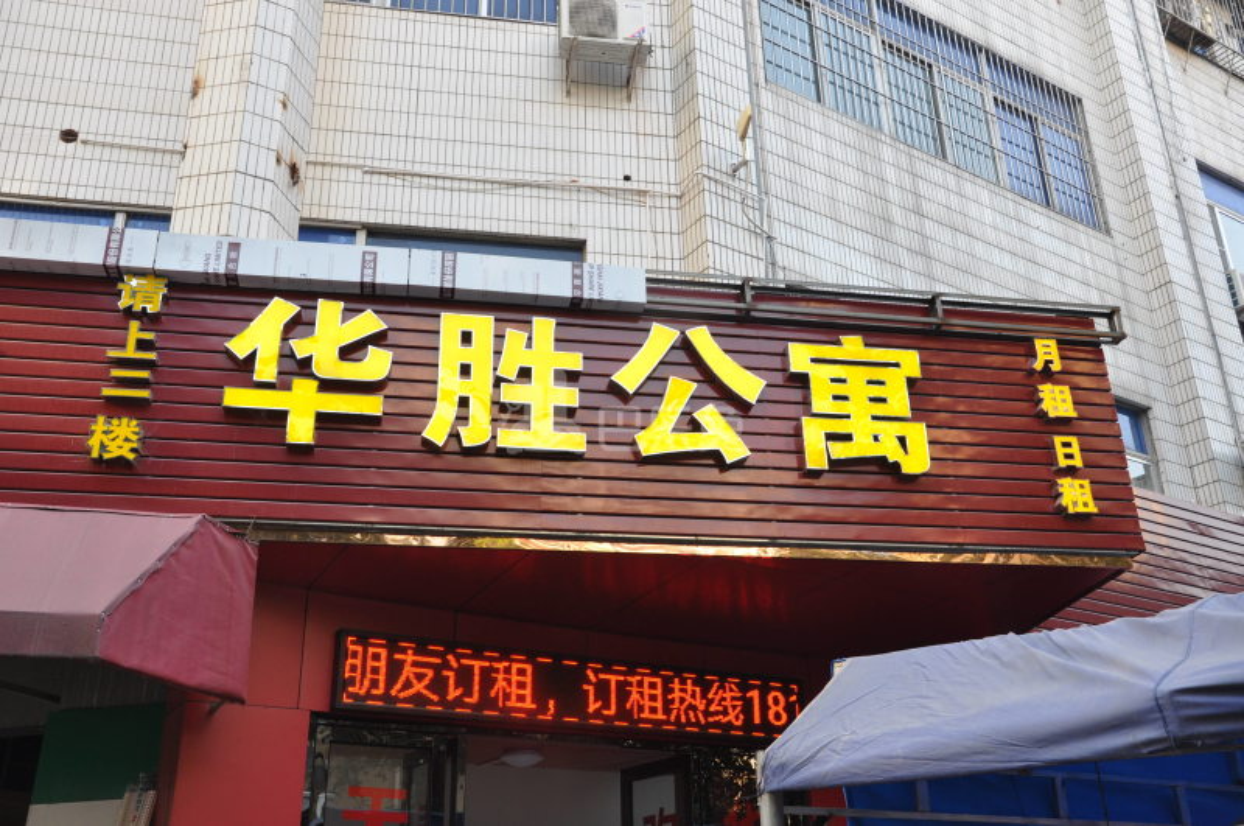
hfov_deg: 53.2
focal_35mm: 36
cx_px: 622
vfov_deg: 36.8
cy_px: 413
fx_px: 1242
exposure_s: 1/60
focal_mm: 24
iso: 320
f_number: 8
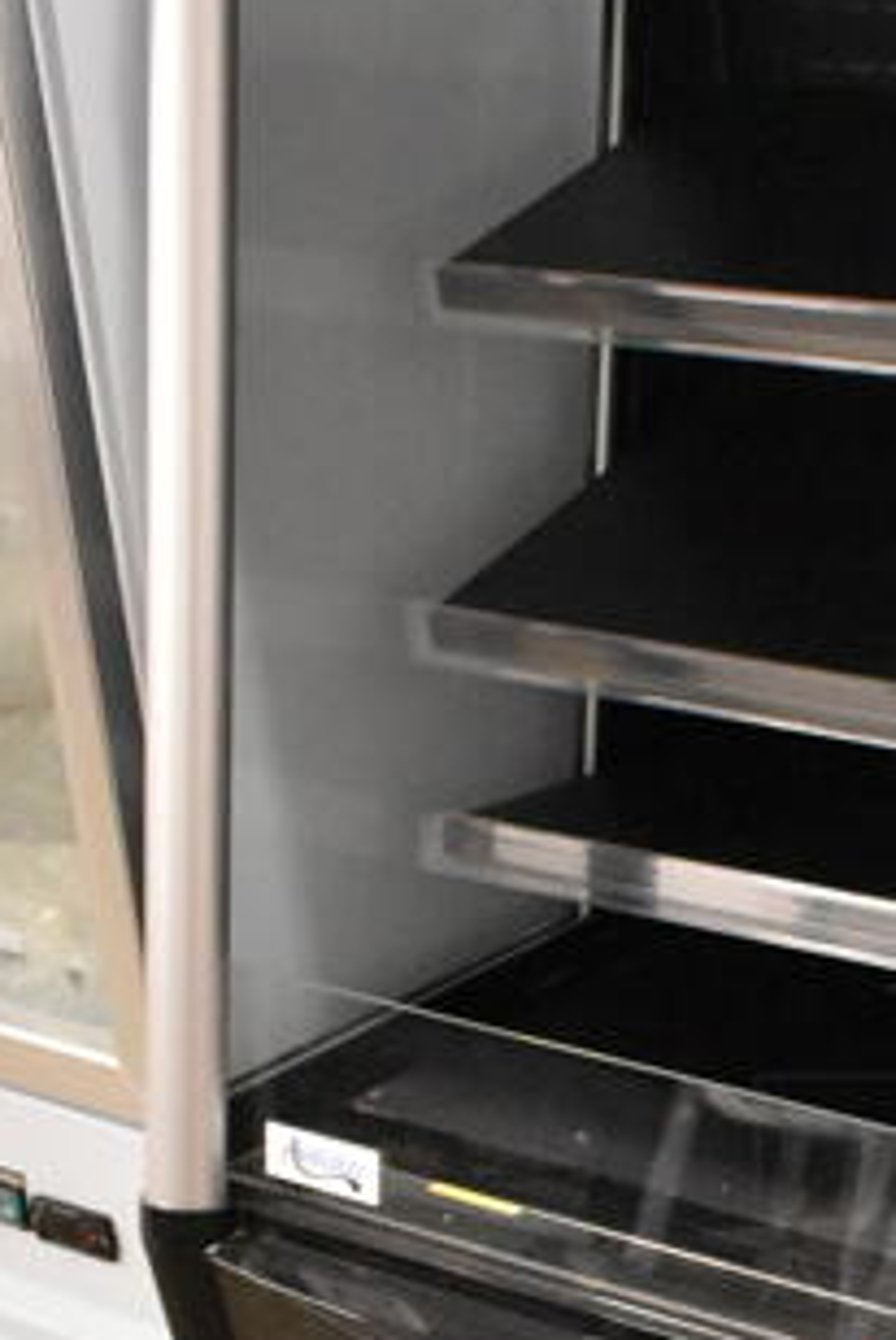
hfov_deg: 16.1
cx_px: 1214
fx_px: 2980
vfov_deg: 24.9
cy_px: 1094
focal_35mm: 80
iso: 7200
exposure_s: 1/125
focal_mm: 18
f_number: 3.5
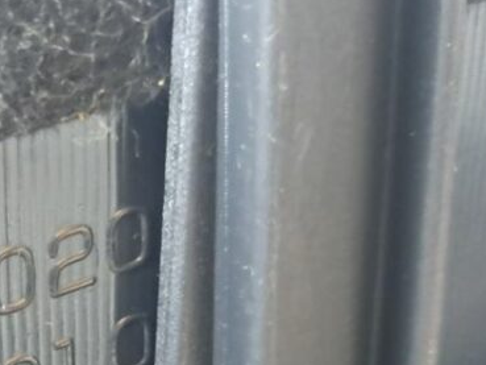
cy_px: 473
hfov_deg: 19.1
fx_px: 1278
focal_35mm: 91
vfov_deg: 15.5
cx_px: -221
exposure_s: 1/20
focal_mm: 5.23
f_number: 1.8
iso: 1000
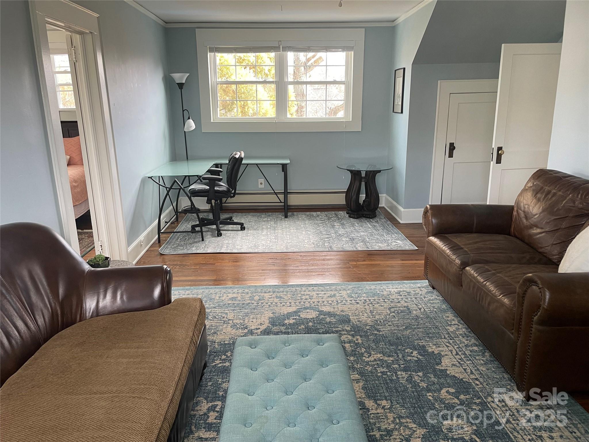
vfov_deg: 53.1
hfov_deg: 67.3
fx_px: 442
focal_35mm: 26
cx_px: 294
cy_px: 221
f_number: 1.6
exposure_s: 1/60
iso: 100
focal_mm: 4.2
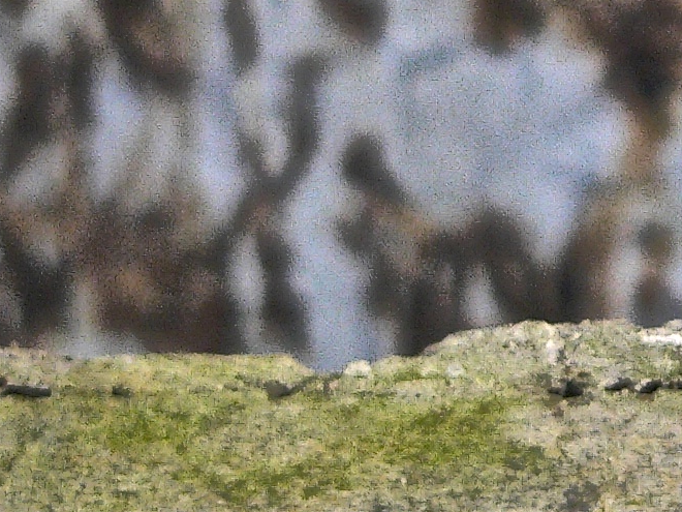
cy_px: -176
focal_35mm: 787
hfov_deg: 2.5
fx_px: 15505
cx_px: 890
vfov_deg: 1.9
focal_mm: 33.9
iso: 200
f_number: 2.8
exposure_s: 1/60
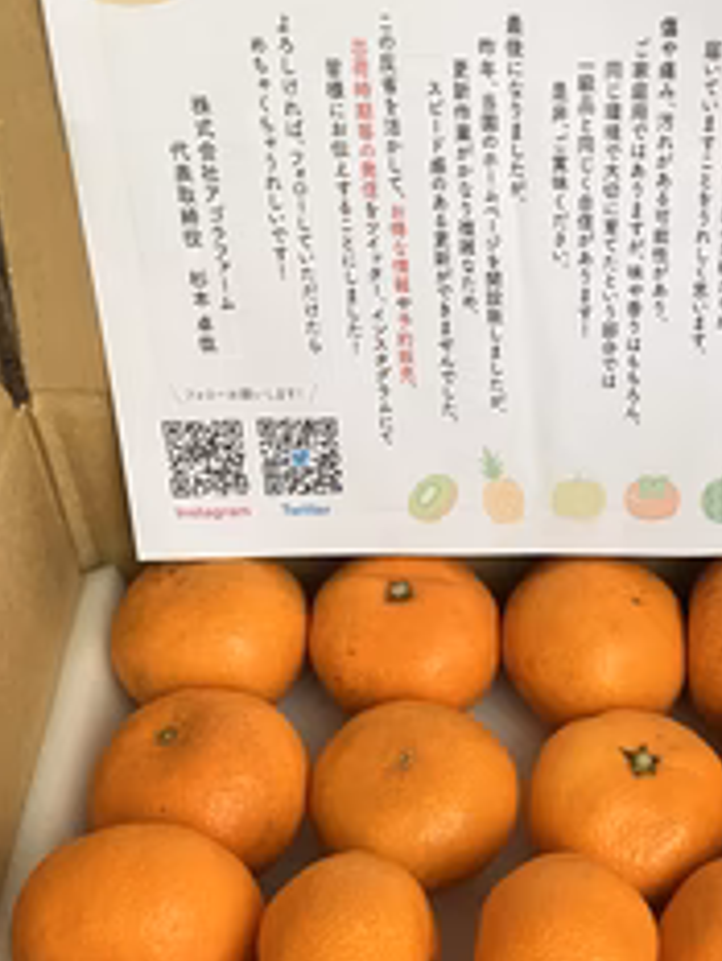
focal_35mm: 48
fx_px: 1334
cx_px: 598
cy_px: 813
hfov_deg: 29.5
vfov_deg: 37.7
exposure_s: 1/60
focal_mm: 3.99
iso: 250
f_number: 1.8
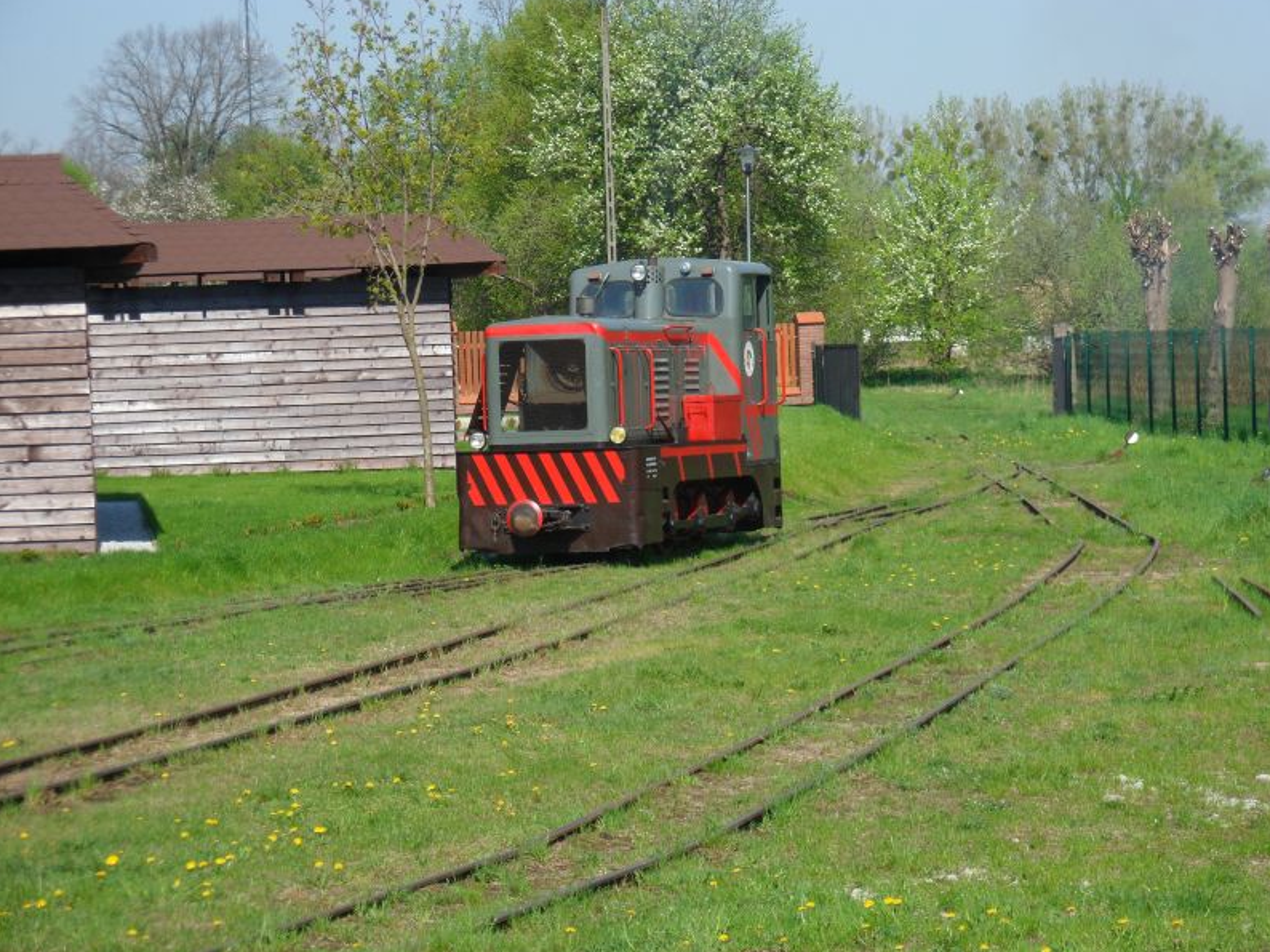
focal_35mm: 131
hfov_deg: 15.1
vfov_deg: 11.3
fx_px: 4805
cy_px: 475
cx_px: 635
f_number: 5.4
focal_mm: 22.5
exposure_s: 1/350
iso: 80
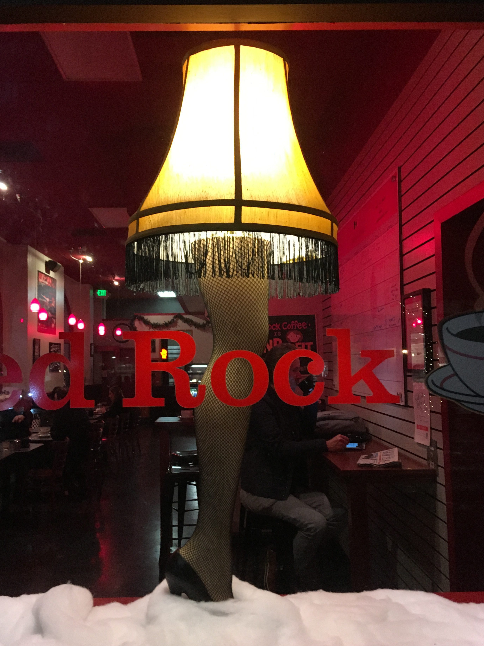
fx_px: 596
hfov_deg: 44.1
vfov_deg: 56.8
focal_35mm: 32
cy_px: 325
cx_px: 221
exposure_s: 1/17
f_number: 2.2
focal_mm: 4.15
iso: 200
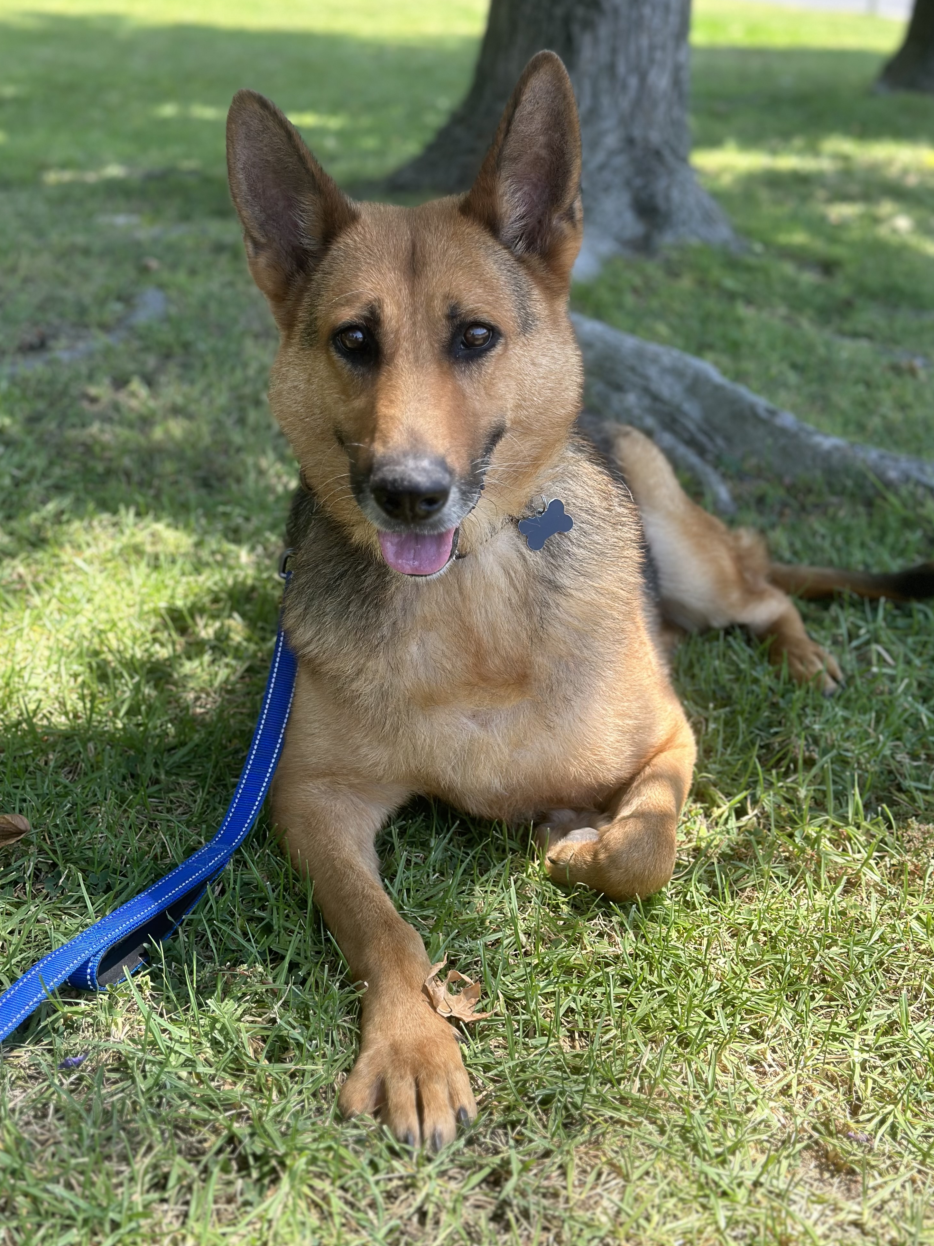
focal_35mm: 50
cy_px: 611
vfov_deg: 38.2
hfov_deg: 29.1
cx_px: 459
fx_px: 1799
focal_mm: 6.86
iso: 80
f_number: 1.78
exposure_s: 1/816
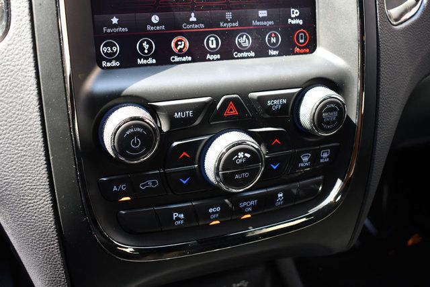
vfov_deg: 29.9
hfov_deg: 43.6
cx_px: 215
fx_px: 538
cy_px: 144
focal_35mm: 45
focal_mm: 30
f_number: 4.2
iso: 800
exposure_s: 1/160
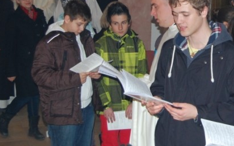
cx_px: 206
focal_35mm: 100
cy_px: 1
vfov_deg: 12.9
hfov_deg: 20.4
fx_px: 638
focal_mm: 30
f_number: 4.2
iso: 400
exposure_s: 1/60
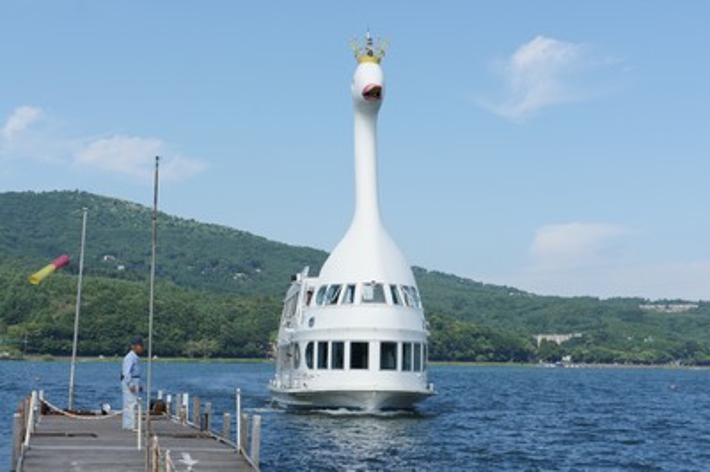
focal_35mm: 82
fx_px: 1626
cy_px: 236
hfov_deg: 24.6
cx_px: 355
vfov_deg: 16.5
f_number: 9
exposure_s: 1/400
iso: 200
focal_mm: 55
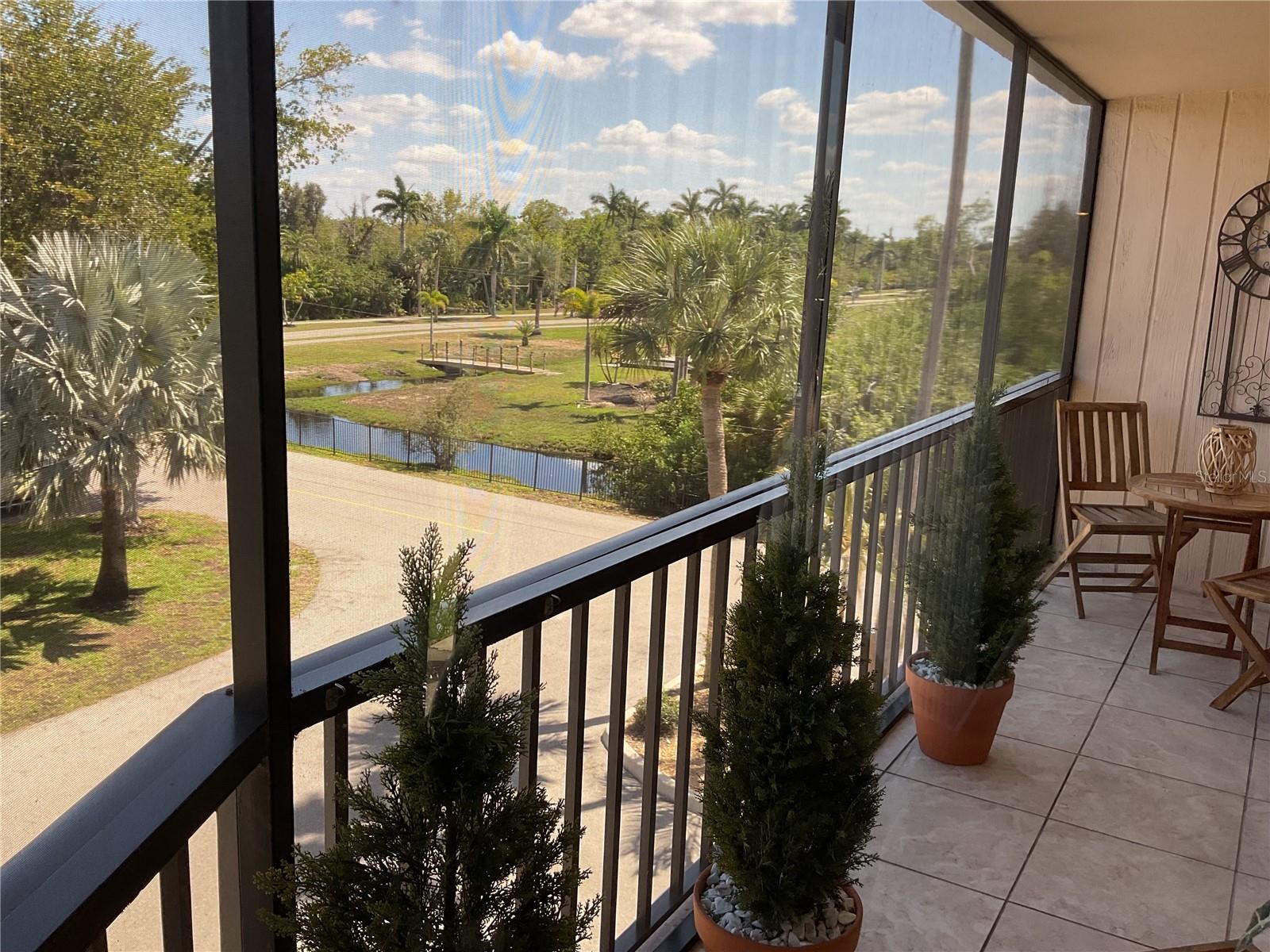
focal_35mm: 29
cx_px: 635
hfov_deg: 61.7
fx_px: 1064
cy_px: 476
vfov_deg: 48.2
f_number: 1.8
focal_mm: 3
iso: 16
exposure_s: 1/283
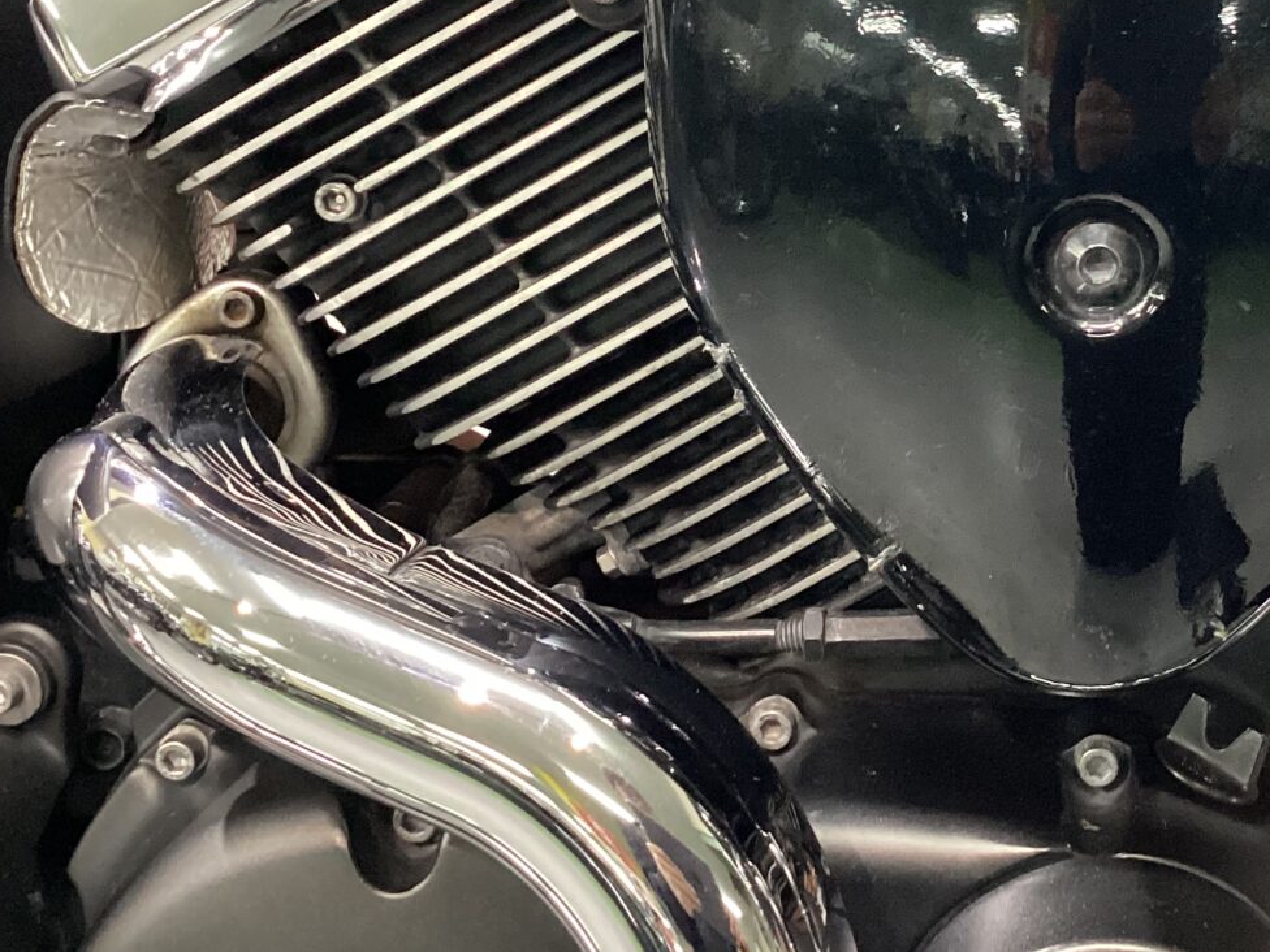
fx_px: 2238
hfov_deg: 30.6
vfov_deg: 23.6
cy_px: 174
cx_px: 1072
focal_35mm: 61
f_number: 2.4
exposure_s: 1/40
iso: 320
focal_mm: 3.3
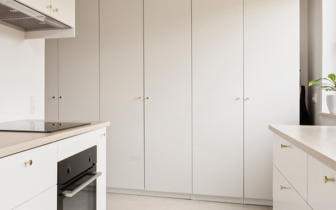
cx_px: 99
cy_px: 98
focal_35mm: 38
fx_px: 348
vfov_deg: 33.6
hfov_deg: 50.1
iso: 800
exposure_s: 1/20
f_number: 11
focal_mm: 16
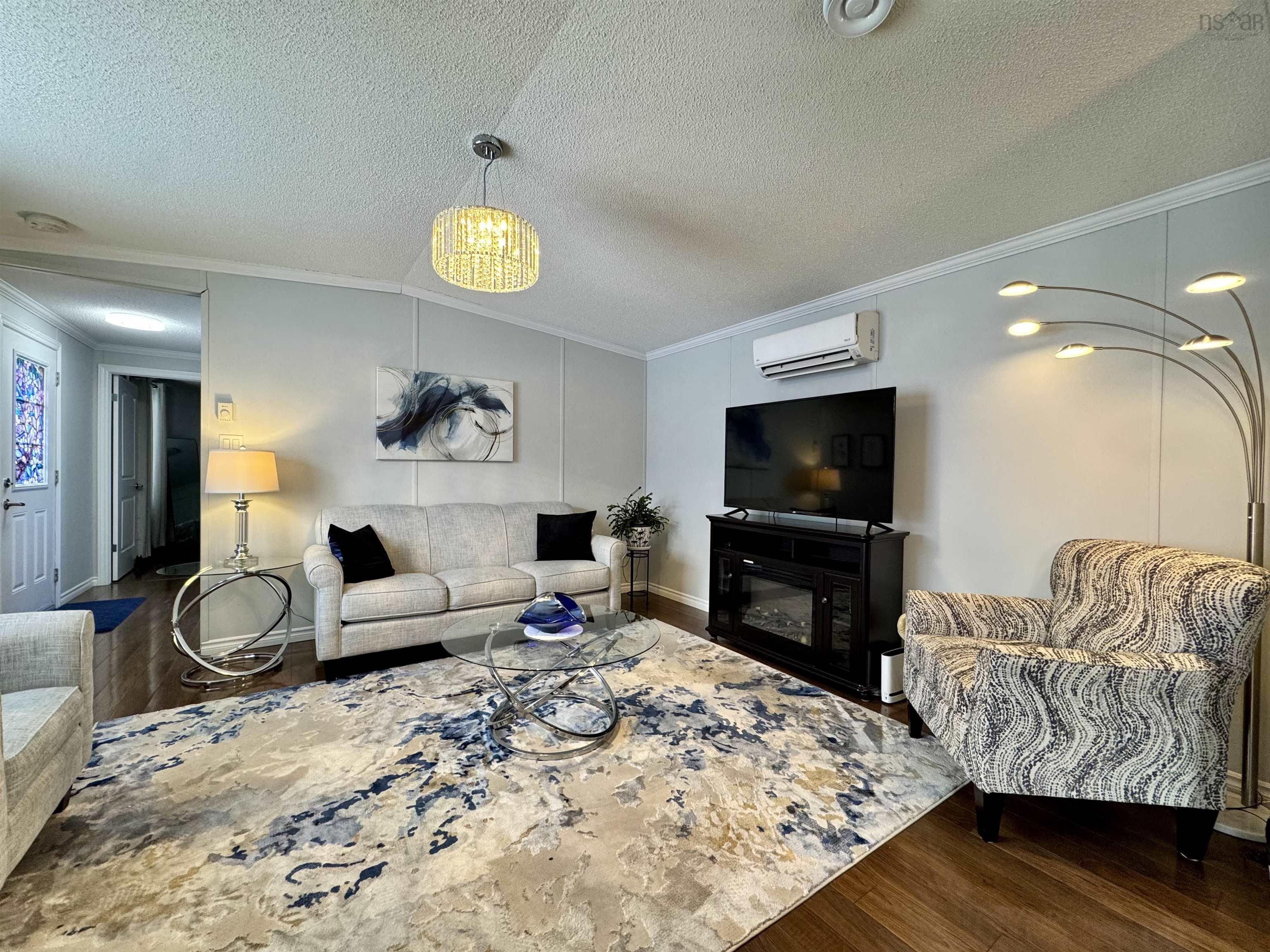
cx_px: 635
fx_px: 514
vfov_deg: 85.7
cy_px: 476
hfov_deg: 102.1
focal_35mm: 14
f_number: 2.2
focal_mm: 2.22
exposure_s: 1/60
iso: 160
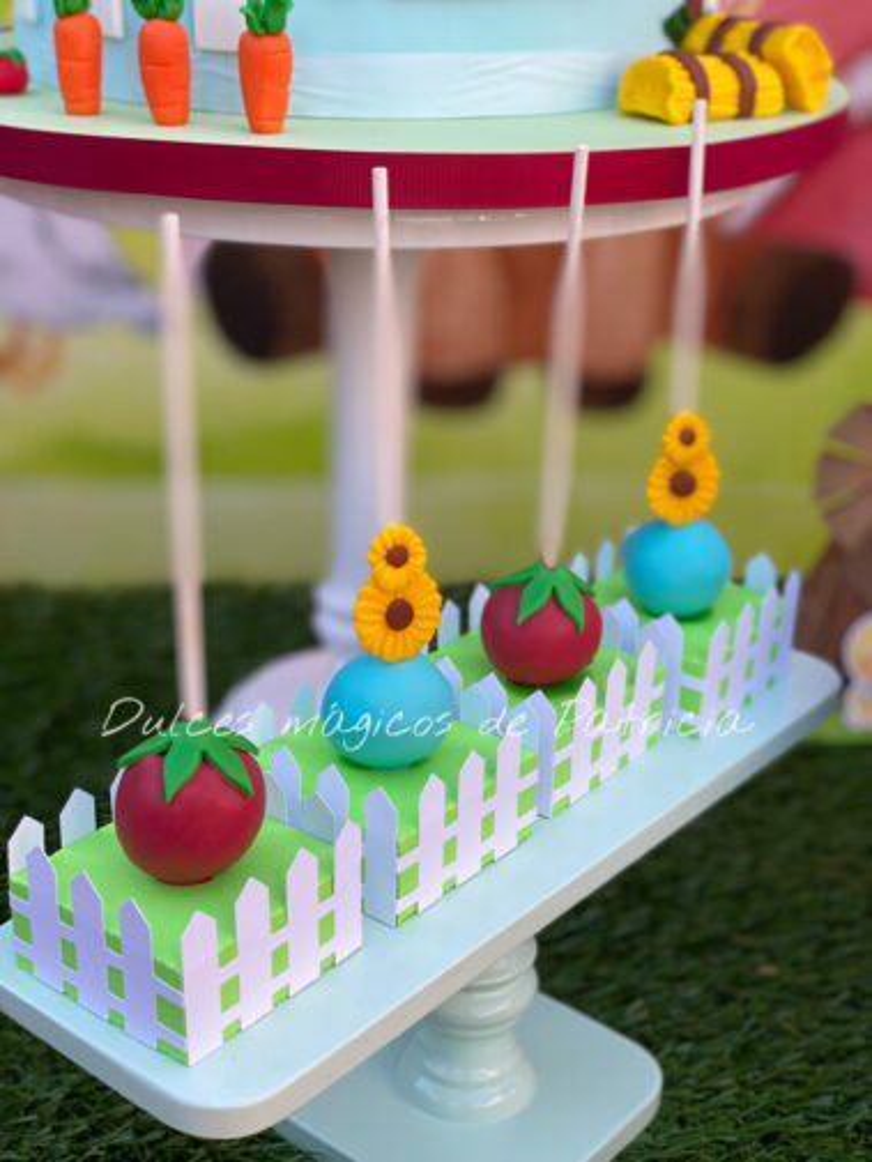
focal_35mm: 52
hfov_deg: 28.0
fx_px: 1746
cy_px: 581
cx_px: 436
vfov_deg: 36.8
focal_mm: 6
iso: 20
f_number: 2
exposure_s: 1/124
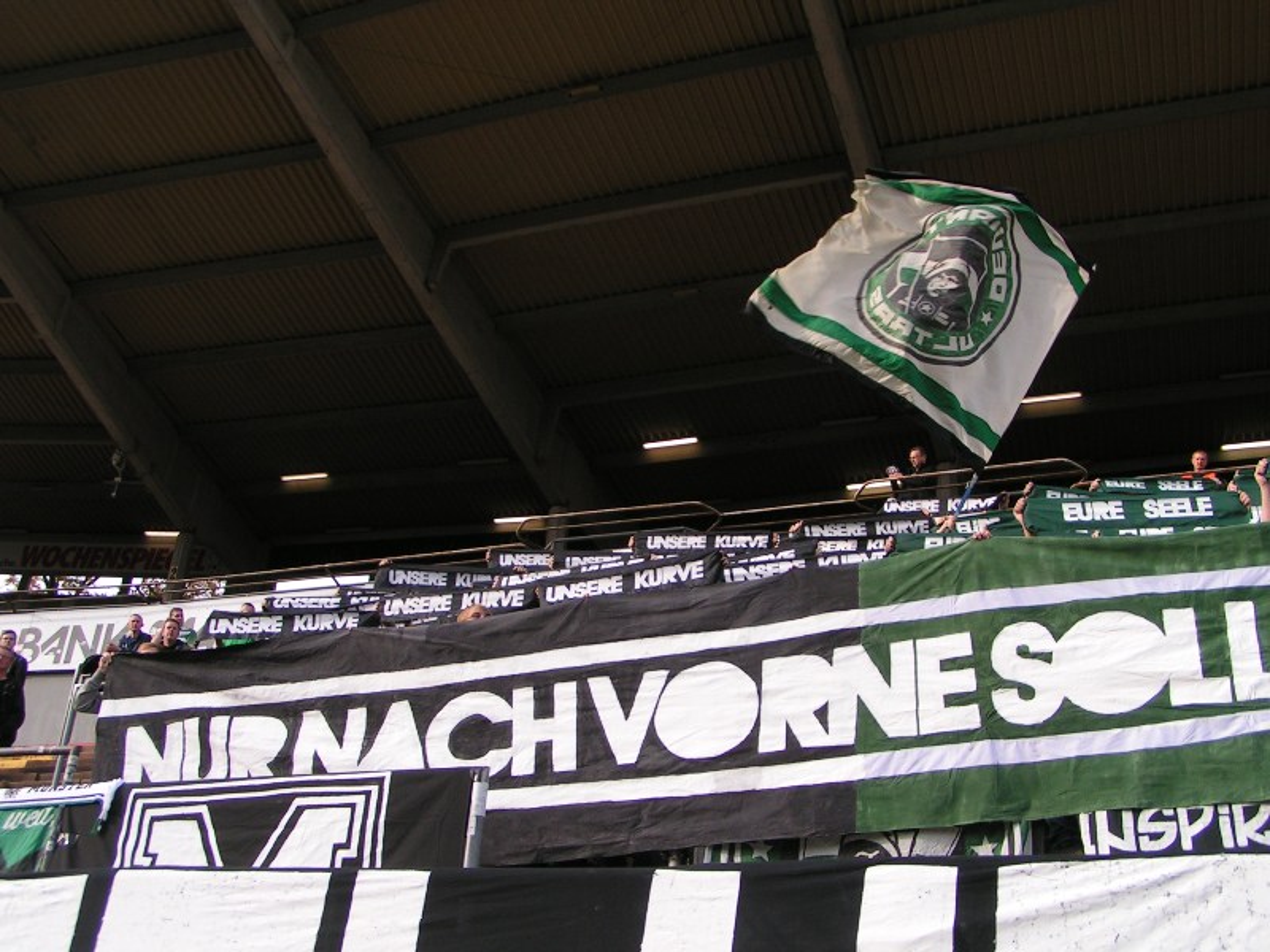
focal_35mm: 38
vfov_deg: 37.7
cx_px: 635
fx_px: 1394
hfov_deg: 49.0
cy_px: 476
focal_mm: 5.8
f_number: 5
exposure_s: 1/160
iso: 50
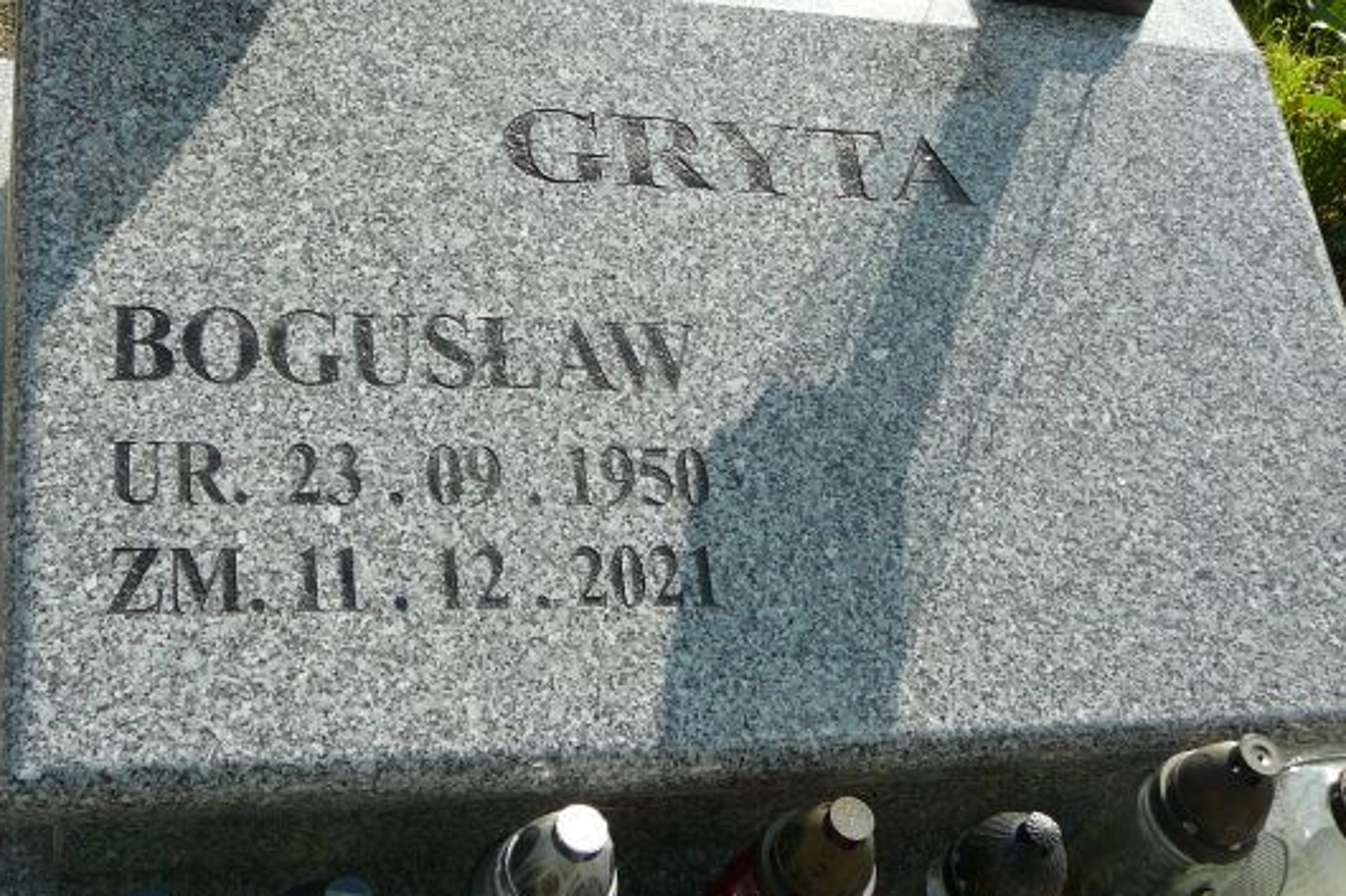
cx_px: 574
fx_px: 1831
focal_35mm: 49
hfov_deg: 40.3
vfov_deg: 27.4
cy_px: 322
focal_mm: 5.8
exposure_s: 1/800
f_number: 3
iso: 80
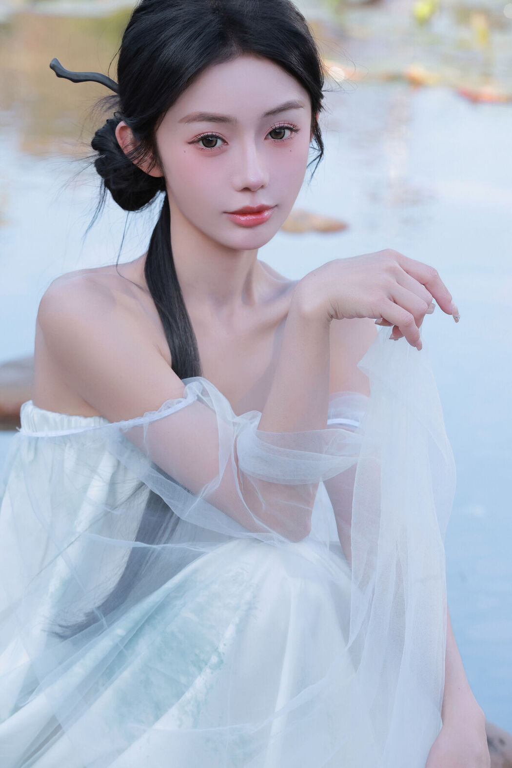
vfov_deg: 11.2
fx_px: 3925
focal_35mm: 184
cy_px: 384
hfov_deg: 7.5
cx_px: 256
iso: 1600
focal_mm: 185
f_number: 10
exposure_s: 1/400
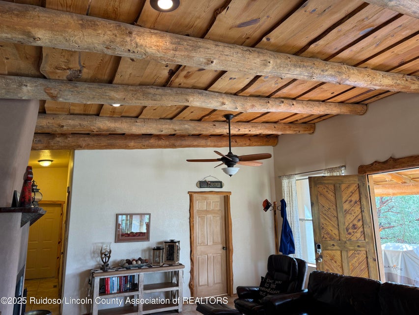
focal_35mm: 24
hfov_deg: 71.6
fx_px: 291
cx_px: 210
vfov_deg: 56.8
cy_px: 158
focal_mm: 6.76
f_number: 1.78
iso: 125
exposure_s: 1/60
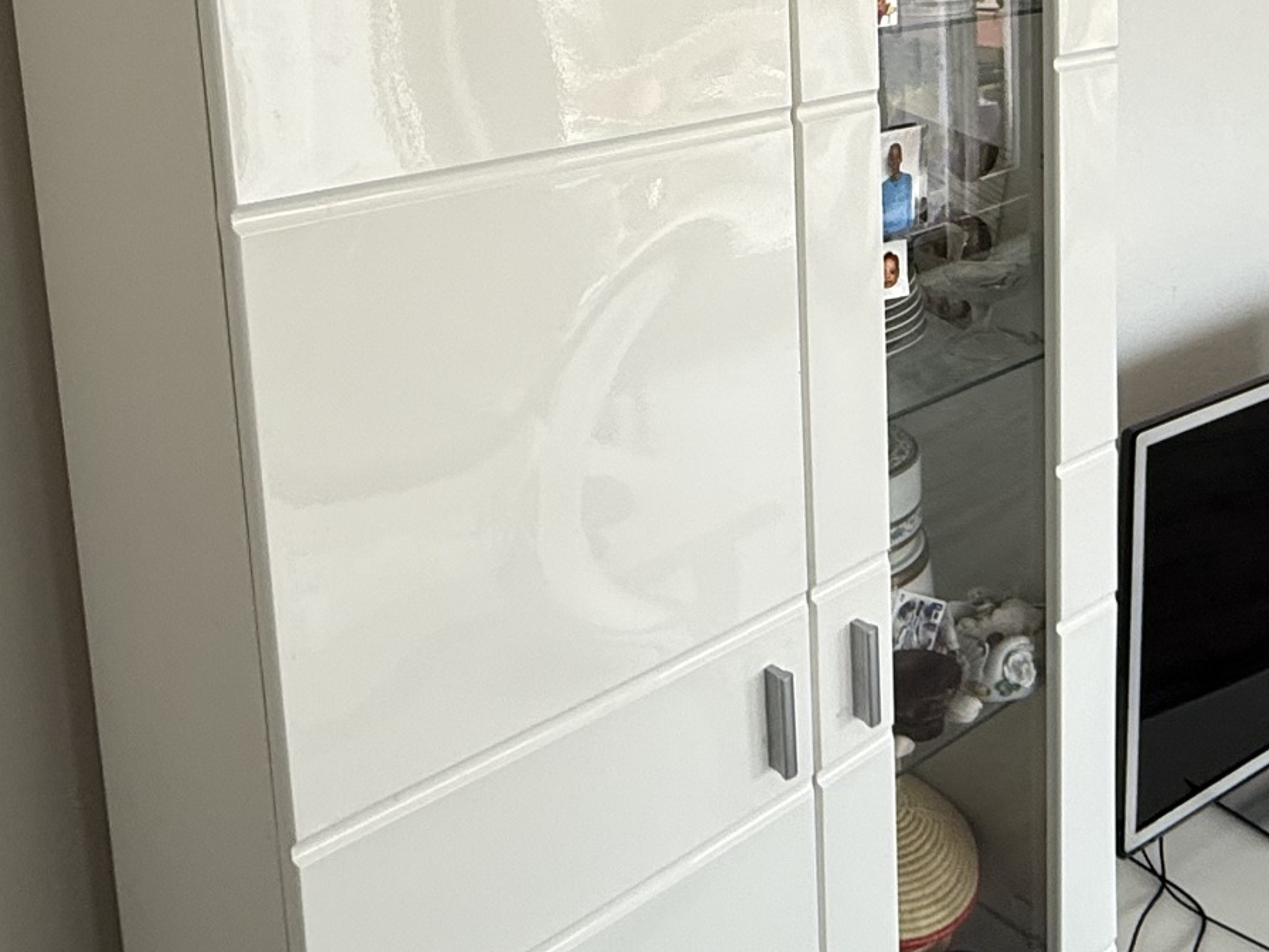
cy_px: 95
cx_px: 840
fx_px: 1466
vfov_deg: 34.0
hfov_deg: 46.1
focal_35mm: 40
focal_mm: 2.22
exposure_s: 1/99
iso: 125
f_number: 2.2
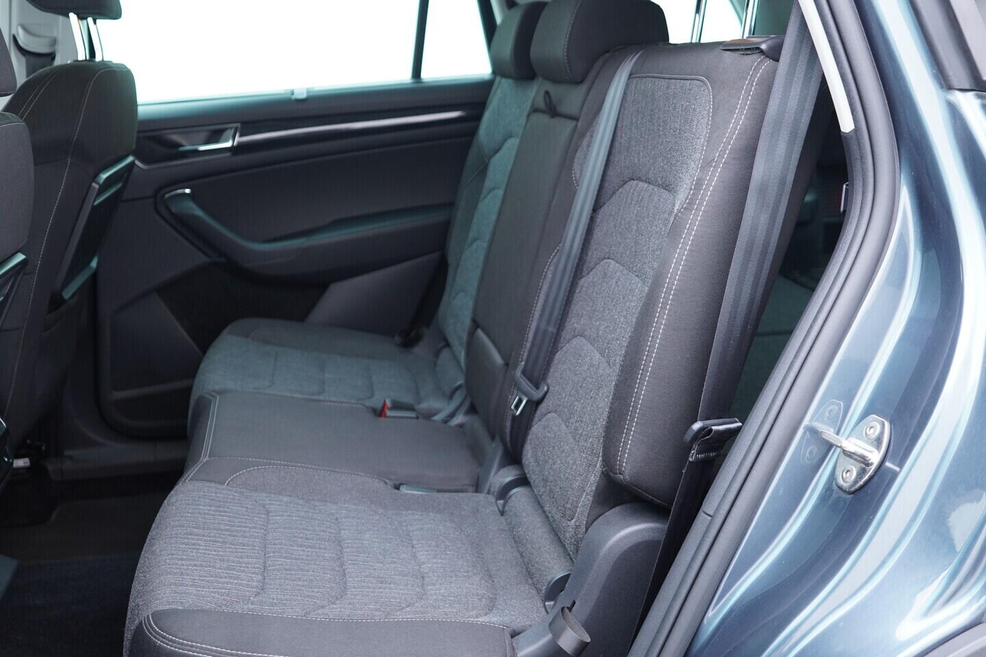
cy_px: 328
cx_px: 493
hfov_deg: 53.1
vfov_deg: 36.9
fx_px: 986
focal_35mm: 36
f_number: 2.8
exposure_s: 1/40
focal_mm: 24
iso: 500
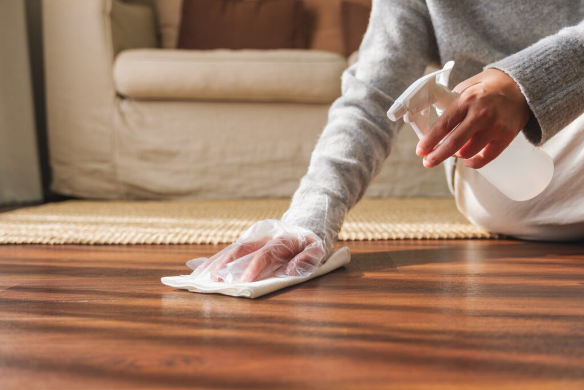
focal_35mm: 39
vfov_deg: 34.2
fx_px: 633
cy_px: 195
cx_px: 292
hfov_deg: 49.5
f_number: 2.8
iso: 160
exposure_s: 1/240
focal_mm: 25.7
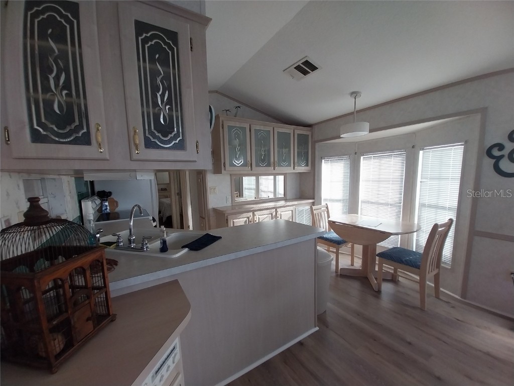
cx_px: 257
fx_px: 193
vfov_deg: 89.9
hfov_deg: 106.2
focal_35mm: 13
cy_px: 193
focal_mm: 1.13
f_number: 2.2
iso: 80
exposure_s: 1/121
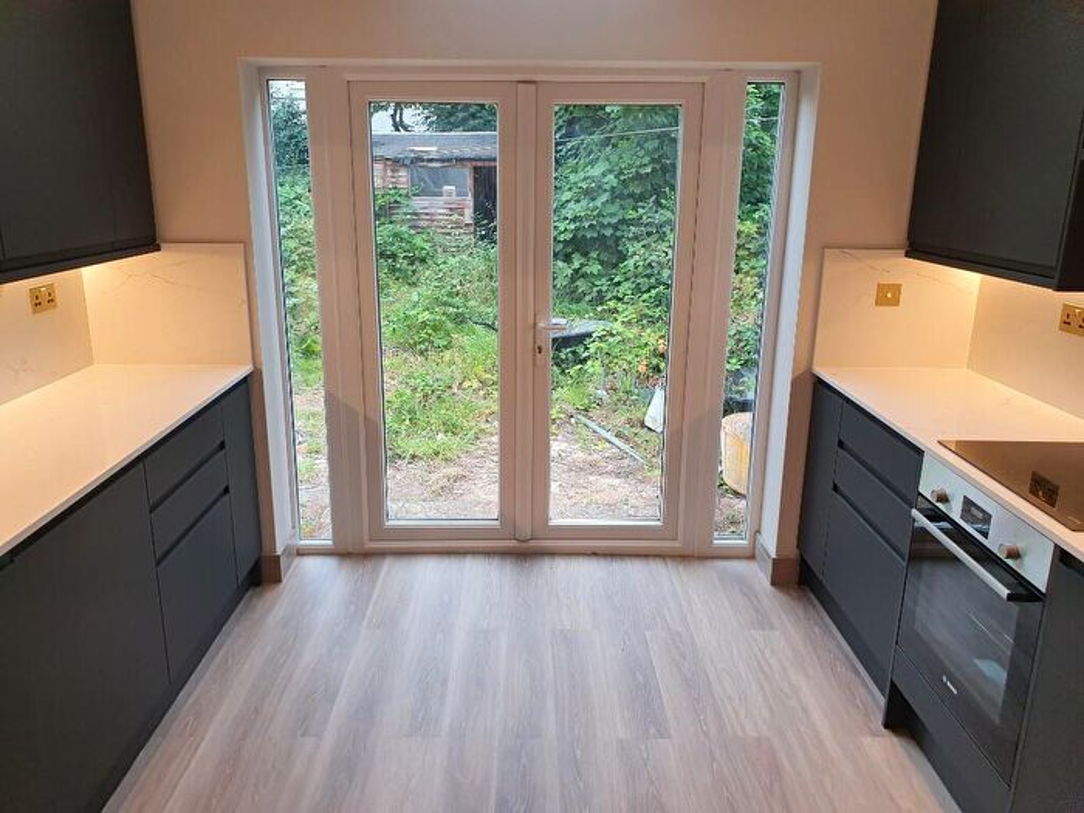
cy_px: 406
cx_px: 542
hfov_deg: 67.3
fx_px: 814
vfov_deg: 53.1
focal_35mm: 26
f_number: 2.4
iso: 100
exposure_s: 1/100
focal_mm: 4.32
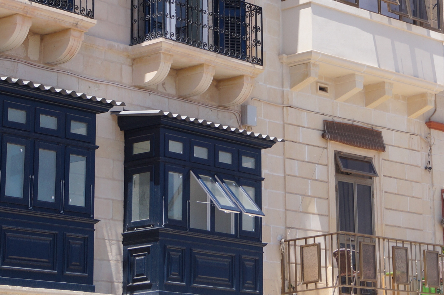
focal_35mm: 135
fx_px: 1668
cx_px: 477
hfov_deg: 14.8
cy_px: -59
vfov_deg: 10.0
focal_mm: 35
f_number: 7.1
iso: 100
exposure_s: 1/400
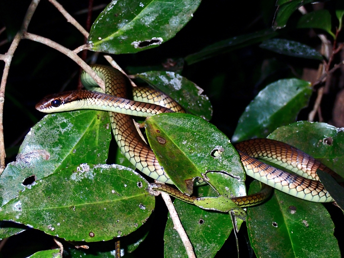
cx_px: 172
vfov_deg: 18.0
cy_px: 129
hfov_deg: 23.8
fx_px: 815
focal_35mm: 82
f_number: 5.6
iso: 200
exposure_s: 1/160
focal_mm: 14.62
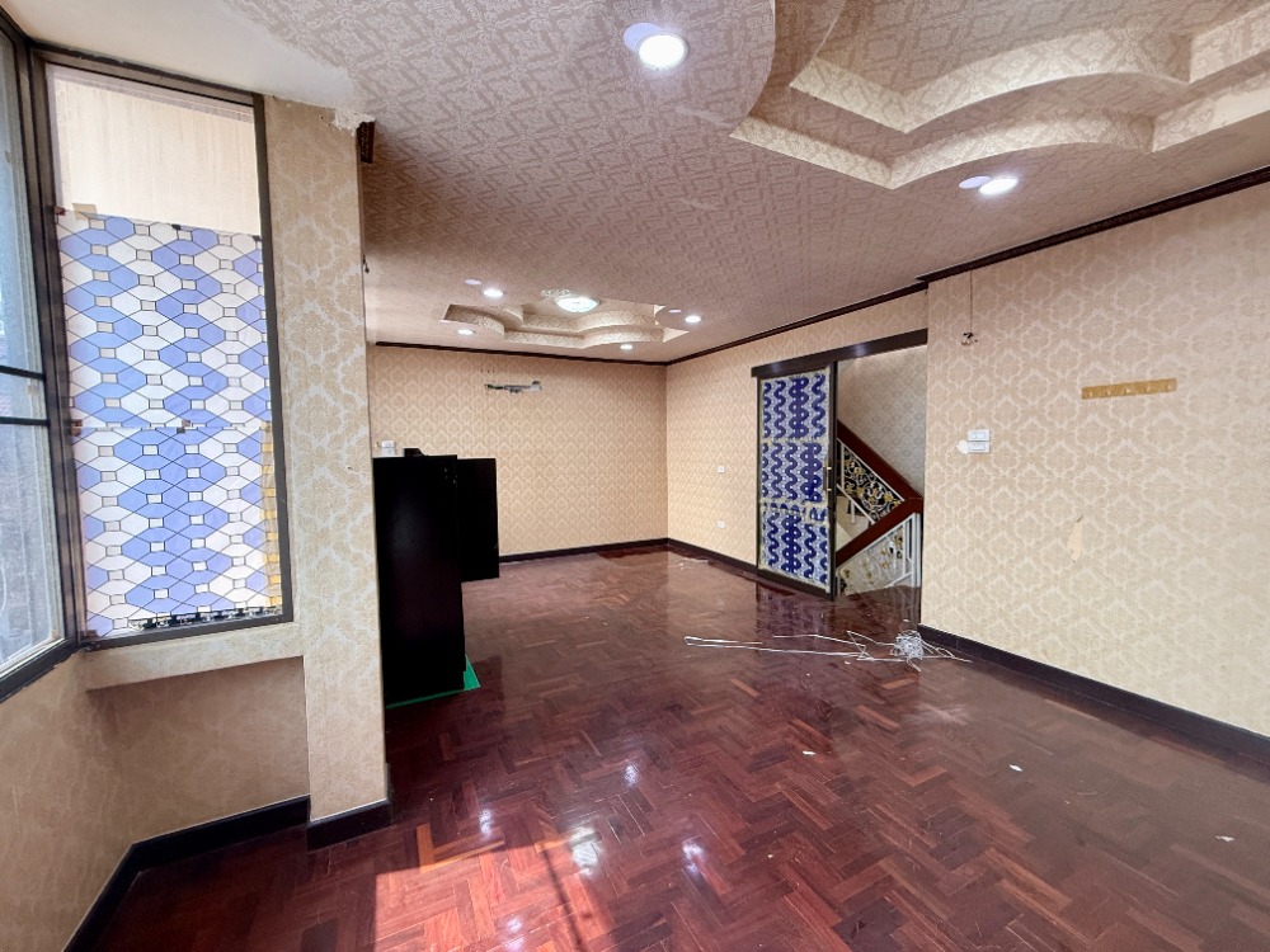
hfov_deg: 102.1
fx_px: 514
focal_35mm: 14
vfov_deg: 85.7
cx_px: 635
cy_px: 476
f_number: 2.2
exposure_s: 1/100
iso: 250
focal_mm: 2.22
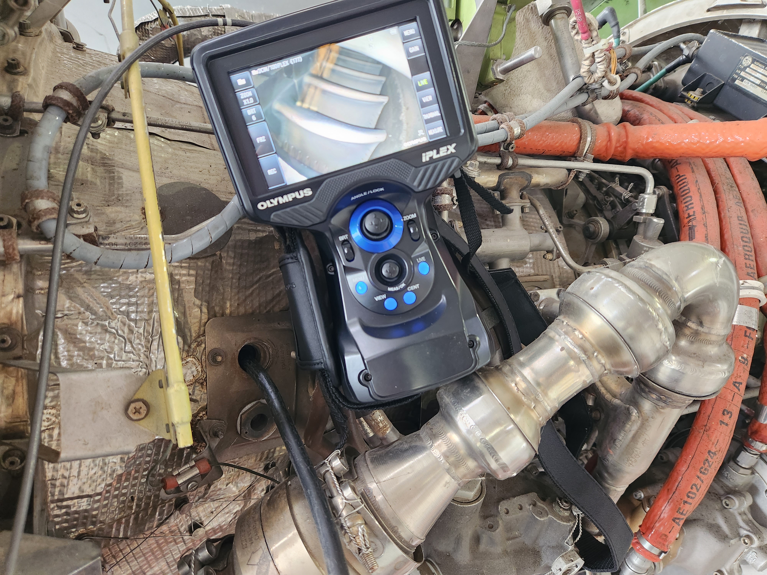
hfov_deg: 73.9
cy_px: 288
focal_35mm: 23
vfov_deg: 58.9
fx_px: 510
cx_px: 384
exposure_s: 1/60
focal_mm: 5.4
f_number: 1.8
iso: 800
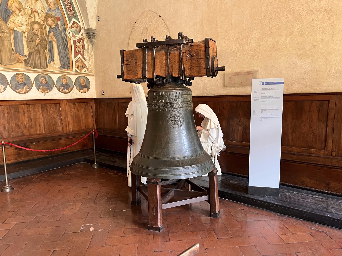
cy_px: 128
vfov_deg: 53.1
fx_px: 257
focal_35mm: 26
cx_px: 171
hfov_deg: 67.3
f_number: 1.6
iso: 400
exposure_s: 1/50
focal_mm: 5.1
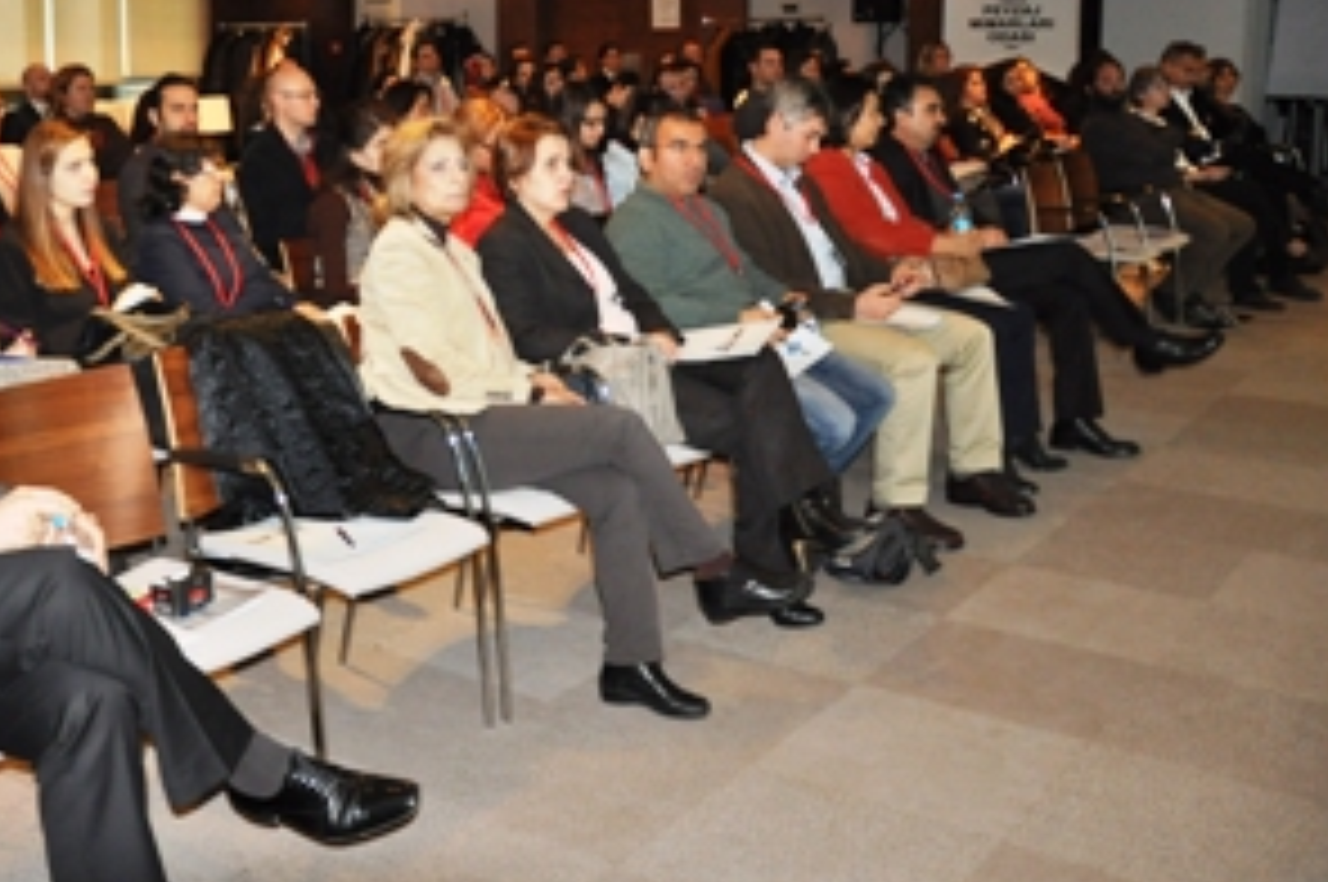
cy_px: 225
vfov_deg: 32.0
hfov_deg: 45.8
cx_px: 333
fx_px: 1511
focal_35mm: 41
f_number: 3.5
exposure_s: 1/60
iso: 800
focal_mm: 18
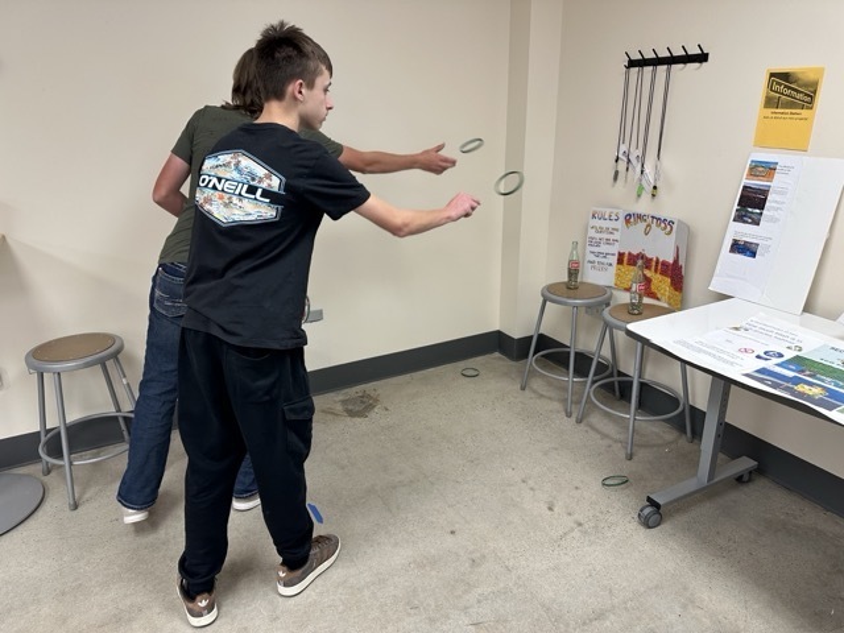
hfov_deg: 71.6
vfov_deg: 56.8
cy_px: 316
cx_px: 422
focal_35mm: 24
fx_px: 585
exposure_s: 1/60
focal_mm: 6.86
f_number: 1.78
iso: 125
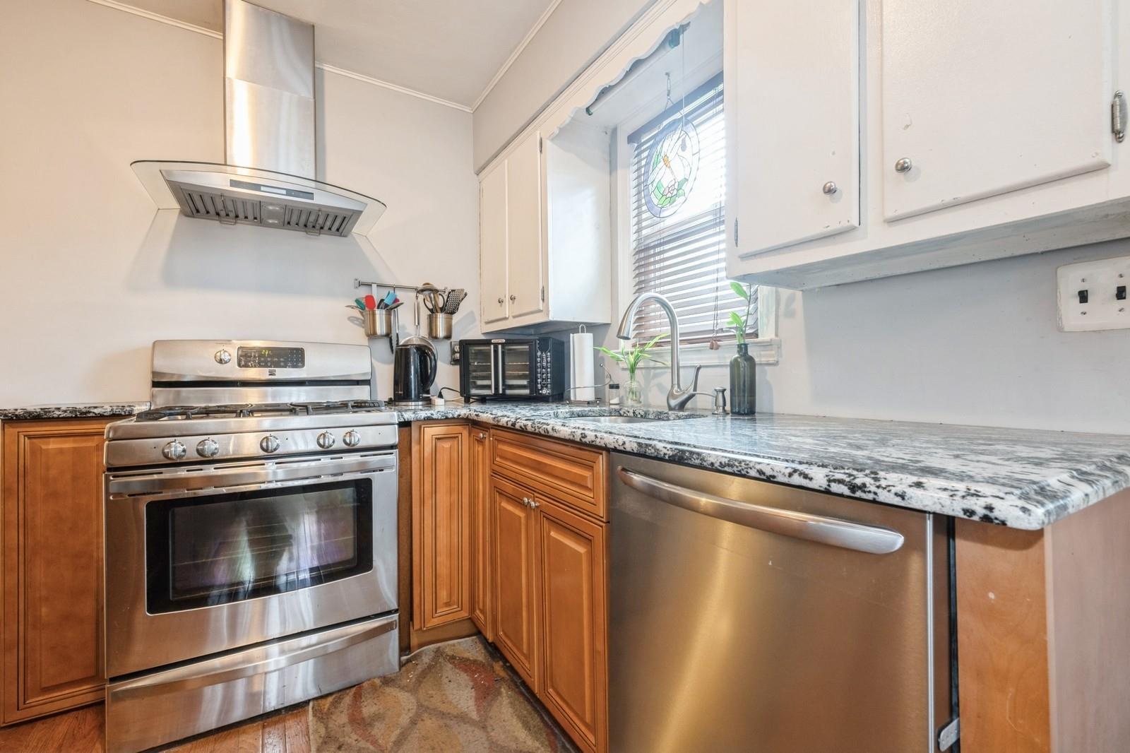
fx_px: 486
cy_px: 376
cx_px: 565
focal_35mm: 16
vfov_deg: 75.5
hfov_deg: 98.6
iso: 400
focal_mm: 15.5
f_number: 11
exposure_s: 1/3
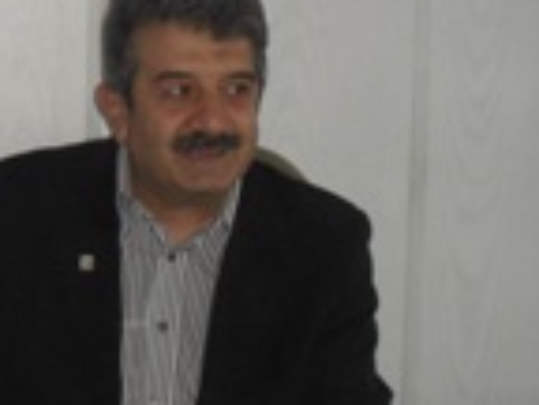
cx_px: 79
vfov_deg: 9.3
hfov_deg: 12.3
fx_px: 2491
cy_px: 257
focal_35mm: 160
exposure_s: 1/60
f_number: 4.6
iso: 240
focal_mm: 11.7
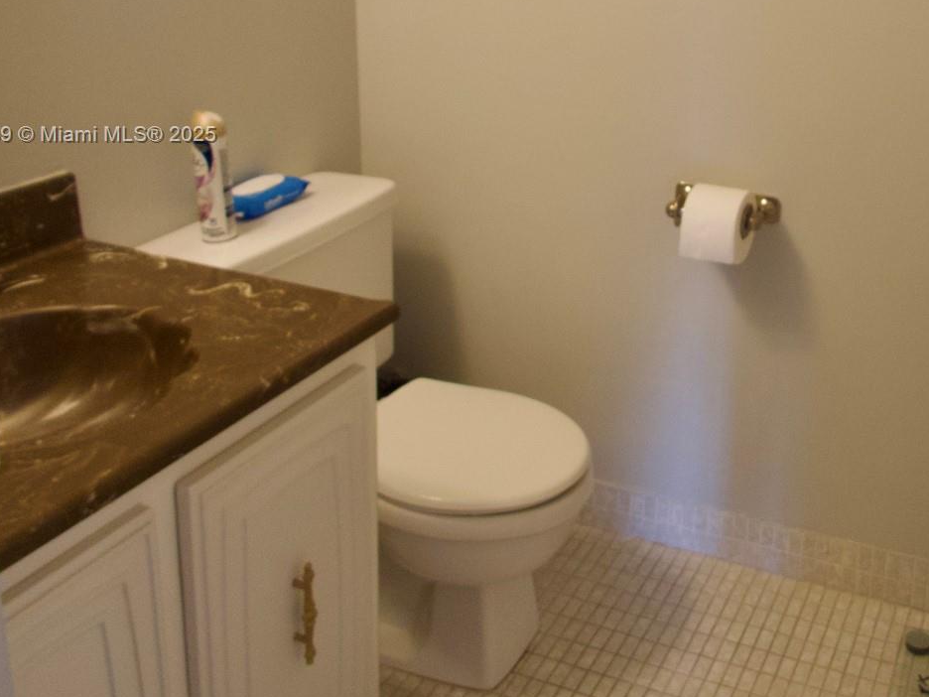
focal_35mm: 41
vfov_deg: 34.1
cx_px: 692
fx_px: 1100
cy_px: 137
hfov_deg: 44.3
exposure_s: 1/50
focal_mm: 4.3
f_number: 2.8
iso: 200
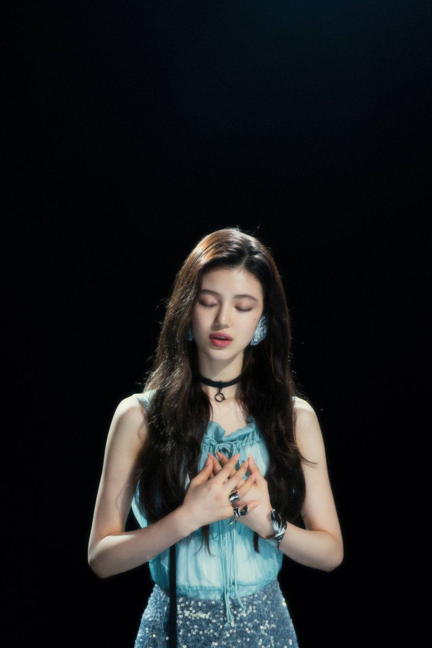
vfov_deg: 28.8
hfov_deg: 19.5
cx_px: 216
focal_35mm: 70
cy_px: 324
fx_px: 1260
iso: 800
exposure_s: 1/800
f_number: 2.8
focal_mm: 70
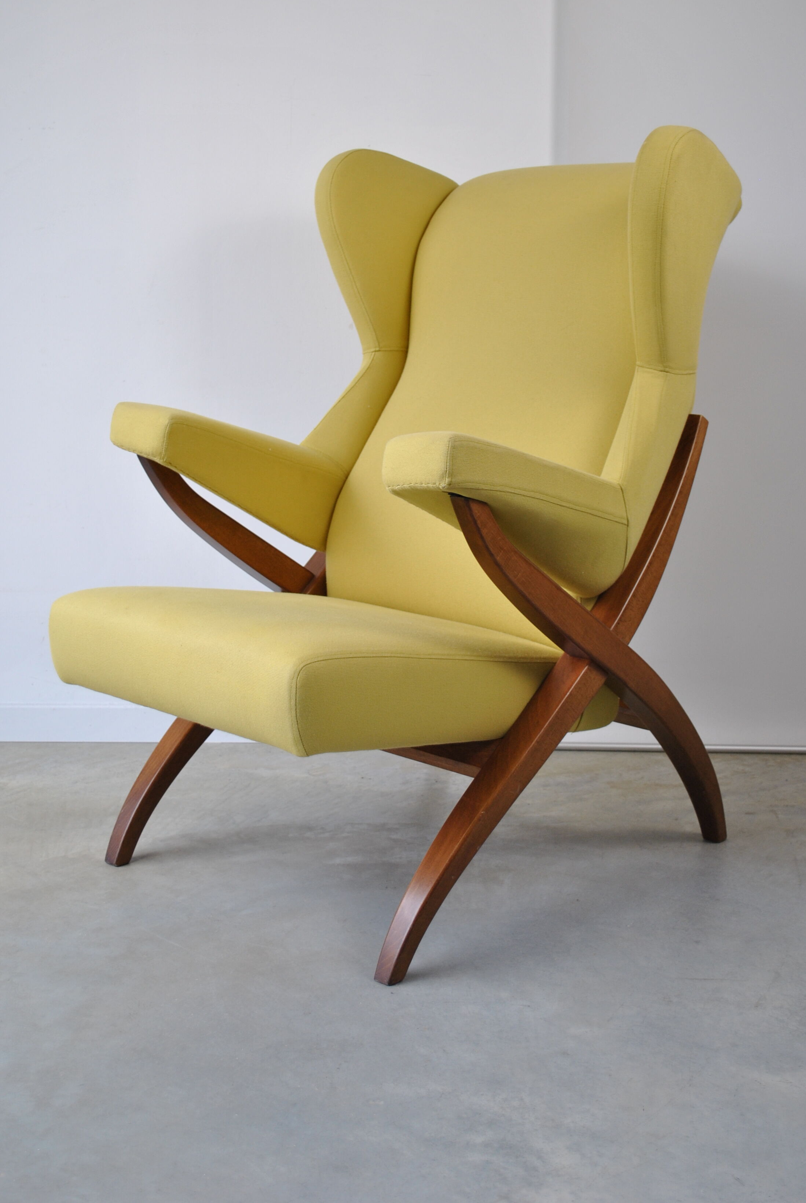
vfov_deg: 42.6
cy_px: 514
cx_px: 411
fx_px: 1540
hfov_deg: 29.3
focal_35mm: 46
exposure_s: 1/30
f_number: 4.2
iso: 200
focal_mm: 26
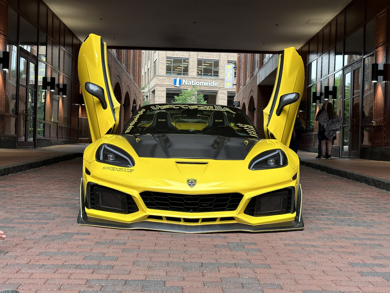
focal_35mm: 48
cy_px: 146
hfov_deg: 39.7
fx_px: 541
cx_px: 195
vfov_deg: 30.3
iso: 80
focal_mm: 6.86
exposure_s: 1/120
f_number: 1.78
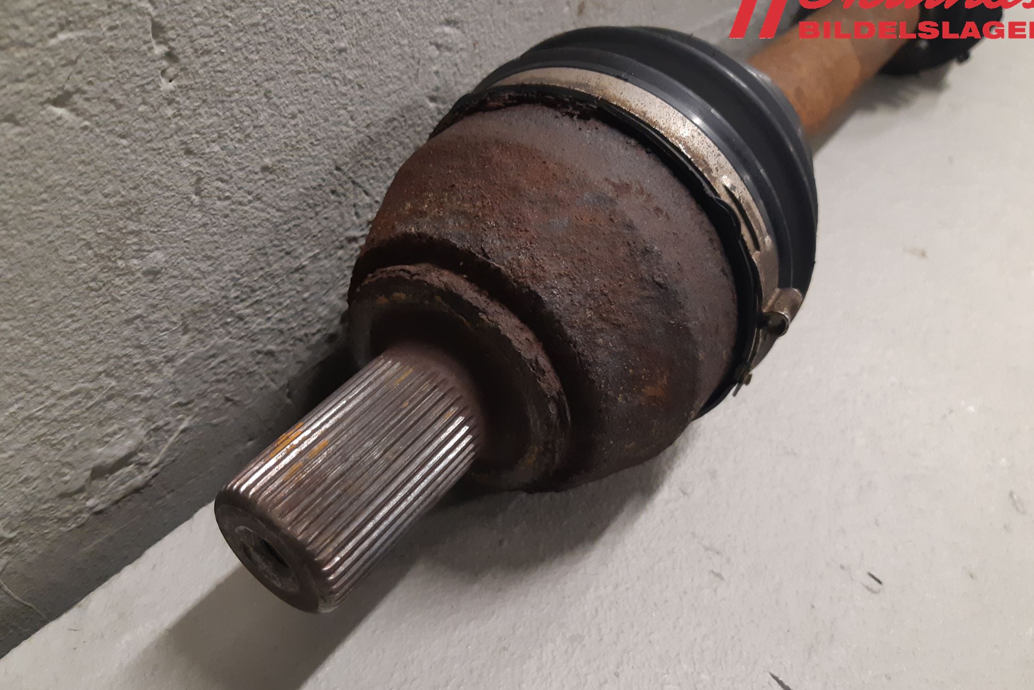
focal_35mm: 28
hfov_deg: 65.5
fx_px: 804
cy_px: 352
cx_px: 514
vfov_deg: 46.4
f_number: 1.7
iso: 200
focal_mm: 3.93
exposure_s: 1/50
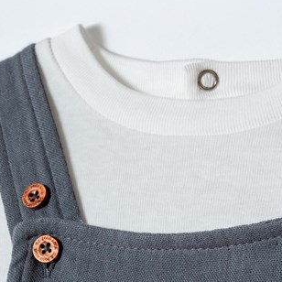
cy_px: 226
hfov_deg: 14.1
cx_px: 168
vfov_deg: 14.0
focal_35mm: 124
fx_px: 1143
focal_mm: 50
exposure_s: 1/125
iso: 160
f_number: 11
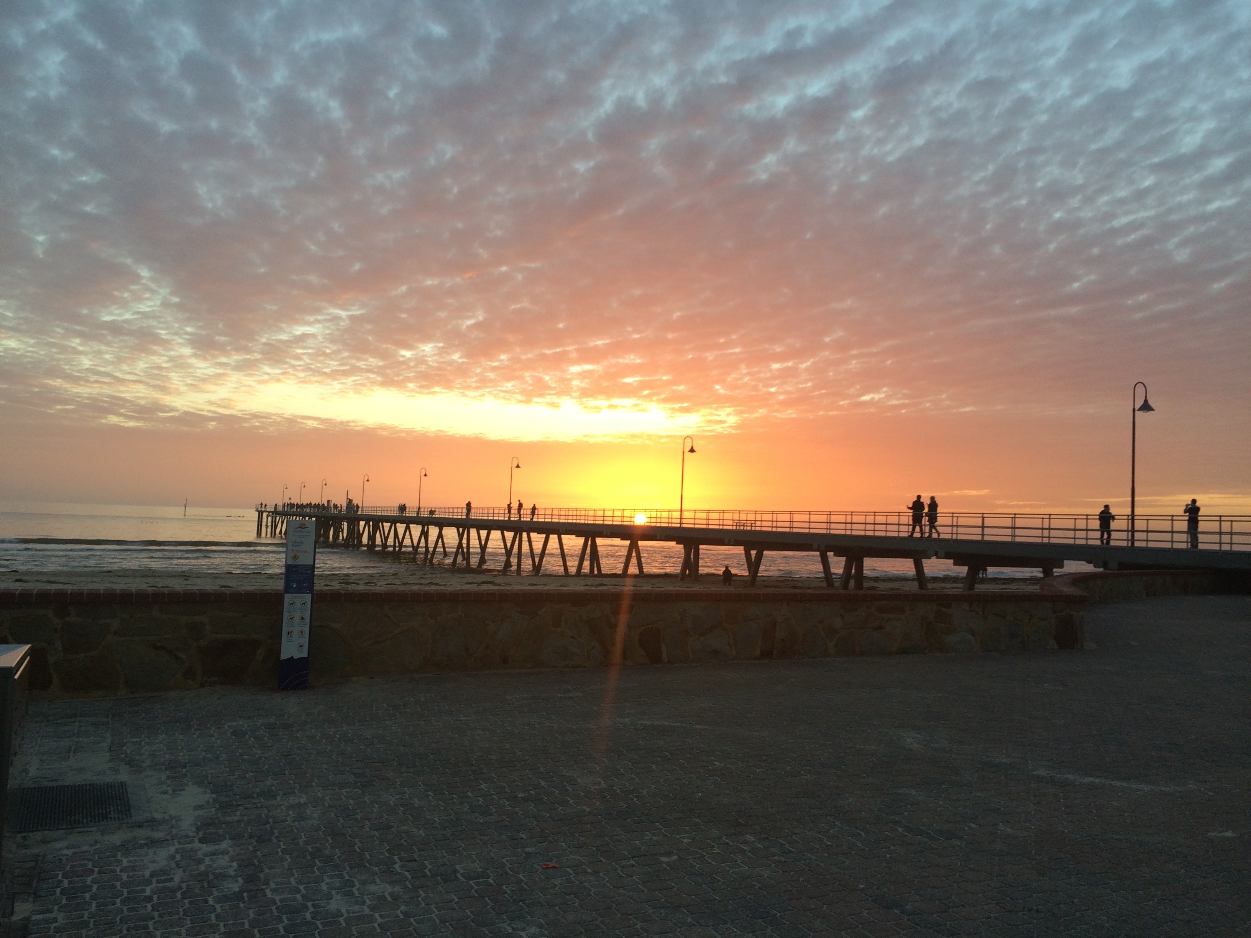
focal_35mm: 29
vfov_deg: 48.2
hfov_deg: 61.7
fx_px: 1048
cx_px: 626
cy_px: 469
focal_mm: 4.15
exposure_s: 1/127
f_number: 2.2
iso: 32
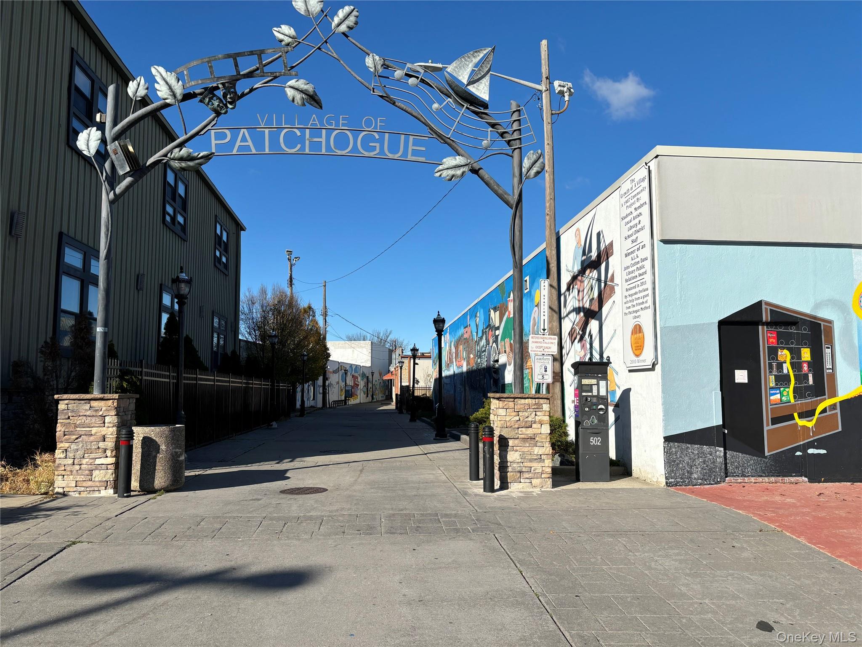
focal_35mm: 26
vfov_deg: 53.1
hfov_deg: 67.3
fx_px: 647
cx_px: 431
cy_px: 324
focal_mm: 5.96
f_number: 1.6
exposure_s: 1/4425
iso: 50
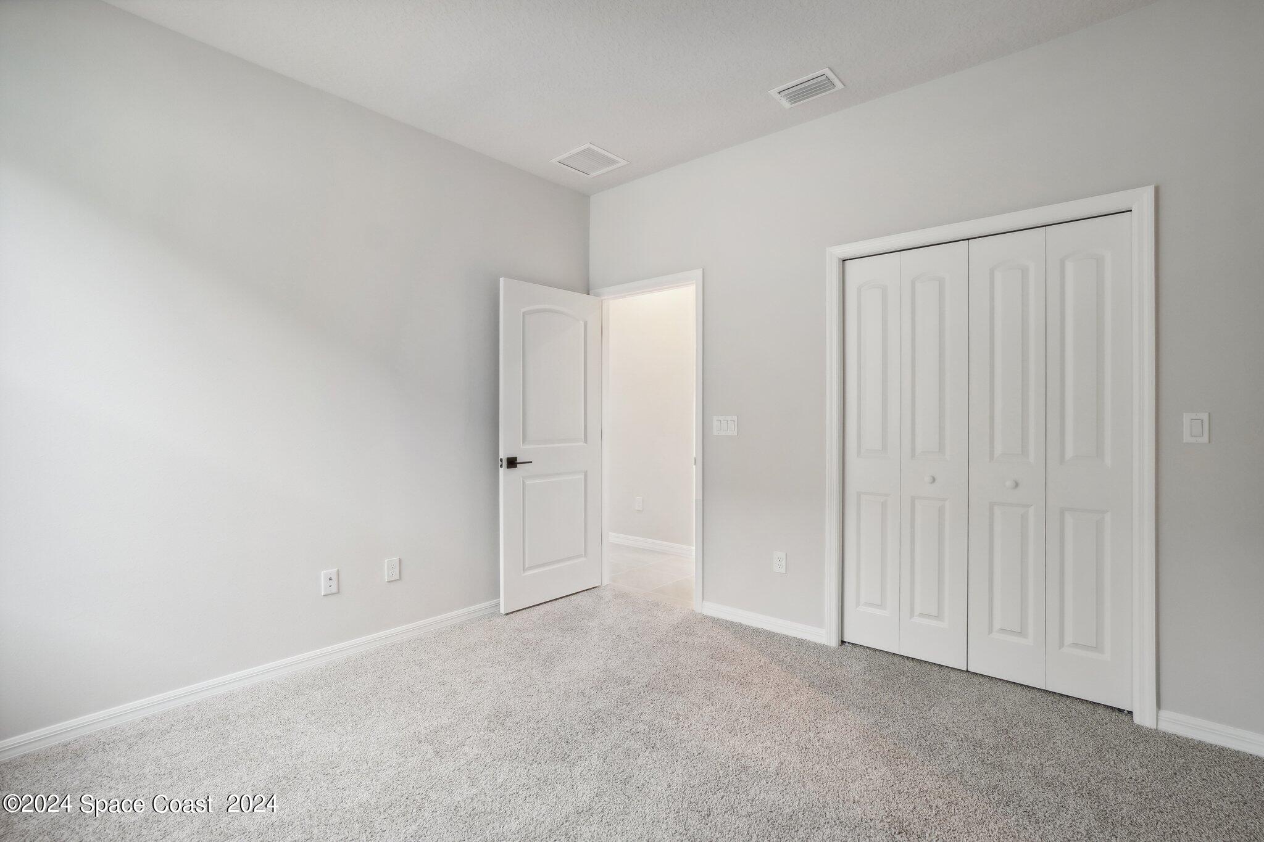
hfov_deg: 100.4
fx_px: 527
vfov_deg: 77.3
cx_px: 632
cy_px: 421
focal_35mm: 15
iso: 400
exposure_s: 1/5
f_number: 8
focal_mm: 10
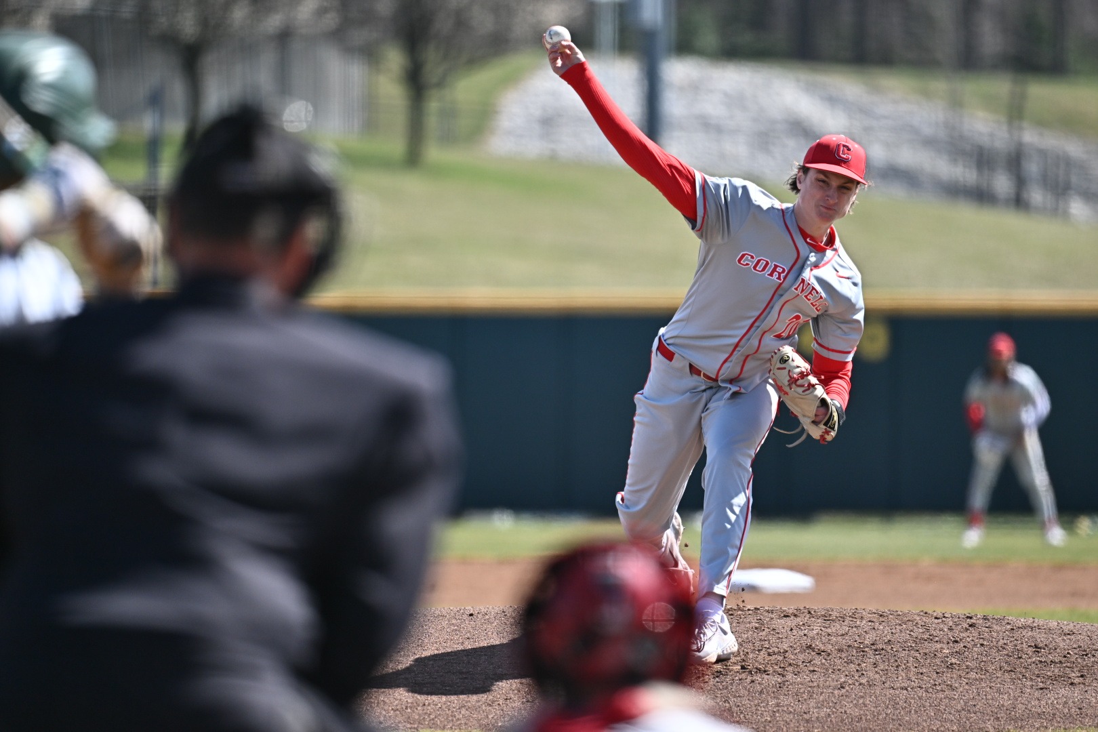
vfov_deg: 3.4
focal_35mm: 400
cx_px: 549
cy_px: 366
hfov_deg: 5.2
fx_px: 12199
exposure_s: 1/2500
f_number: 4.5
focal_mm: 400
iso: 500
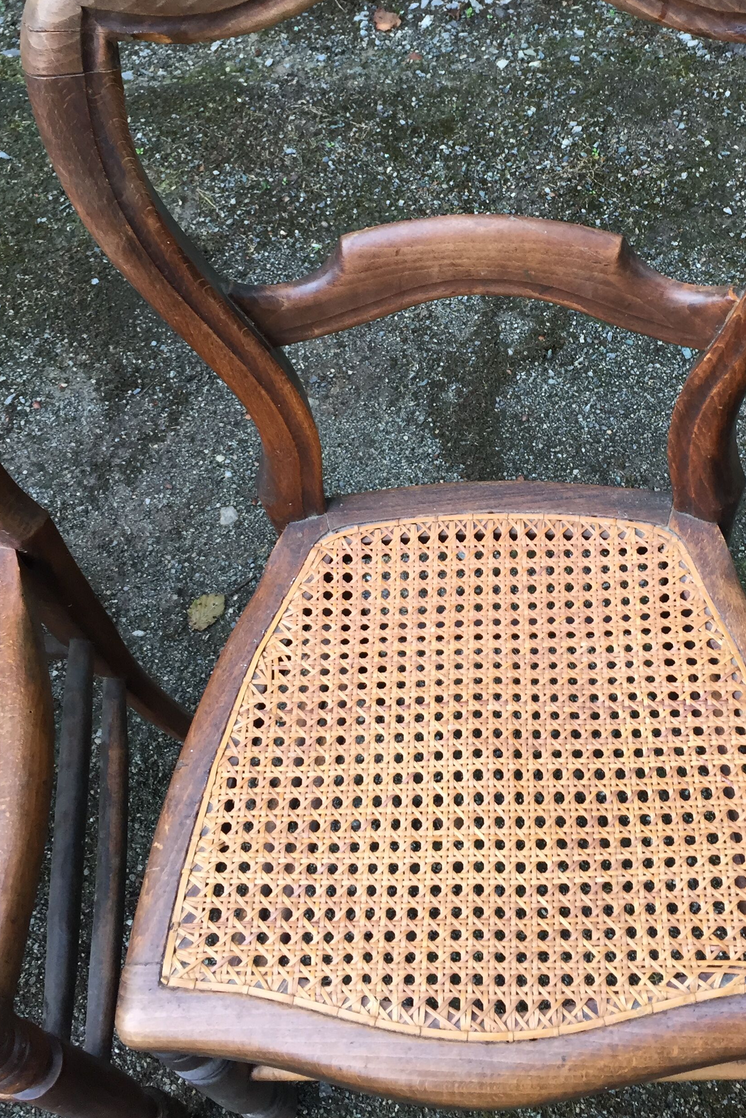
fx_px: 1243
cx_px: 508
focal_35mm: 40
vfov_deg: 48.0
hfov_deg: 33.1
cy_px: 418
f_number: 2.2
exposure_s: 1/33
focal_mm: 4.15
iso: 32
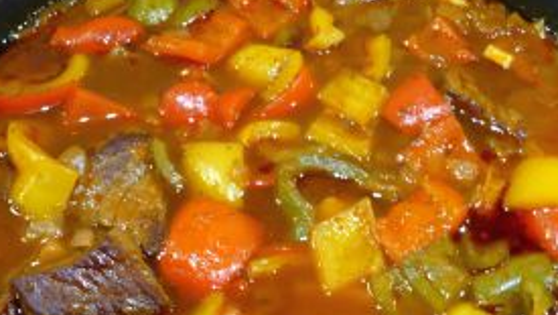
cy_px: 276
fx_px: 947
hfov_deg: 32.8
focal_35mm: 64
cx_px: 313
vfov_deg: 18.6
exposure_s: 1/13
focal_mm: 5.8
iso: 200
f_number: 2.8
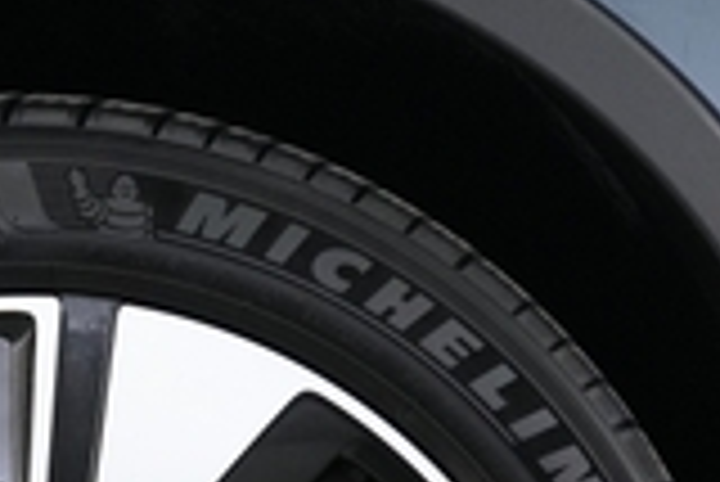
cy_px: 887
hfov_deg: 20.6
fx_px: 1922
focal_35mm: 96
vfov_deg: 12.9
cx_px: 18
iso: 5000
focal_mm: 24
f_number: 2.8
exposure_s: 1/160
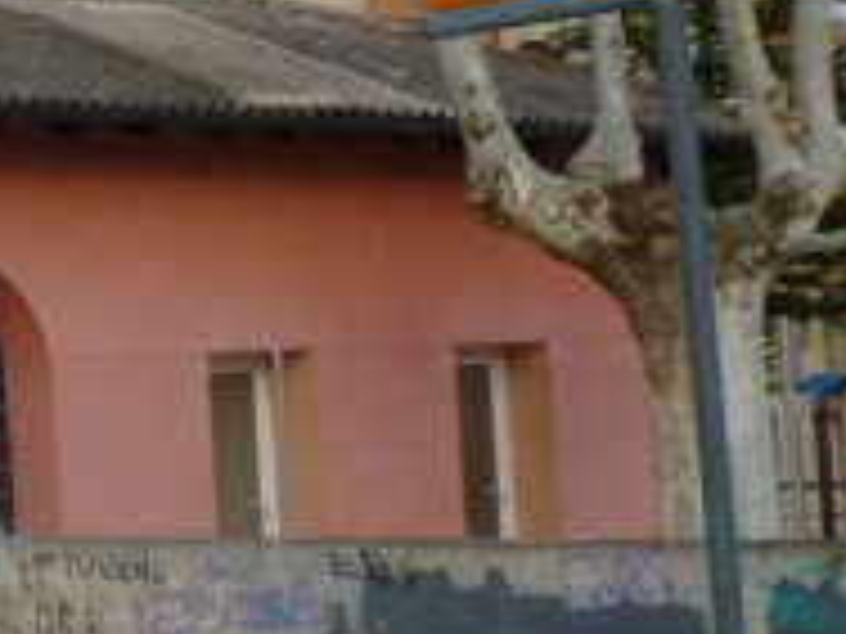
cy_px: 81
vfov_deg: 10.6
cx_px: -688
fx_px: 3397
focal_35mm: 139
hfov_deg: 12.9
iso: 100
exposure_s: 1/80
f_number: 3.5
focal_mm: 6
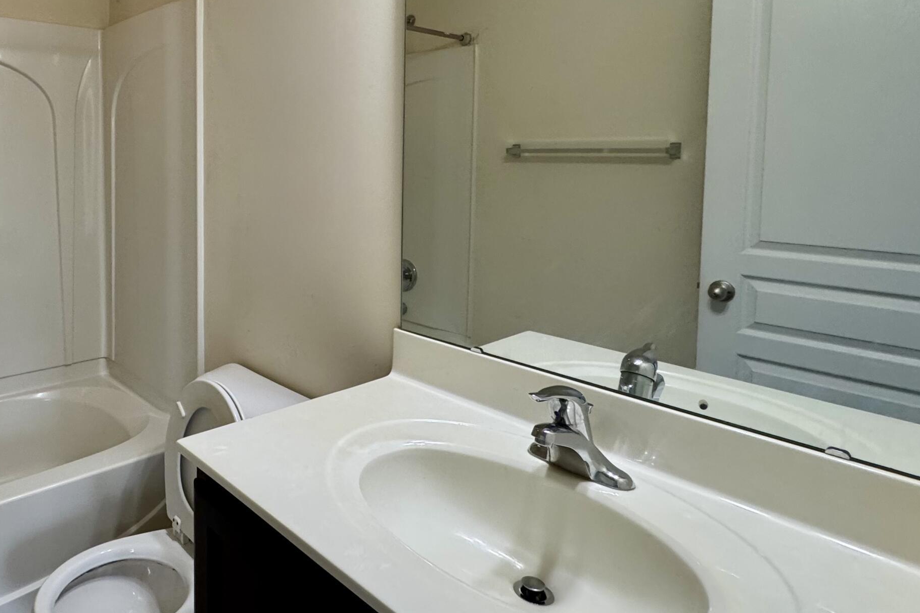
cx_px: 244
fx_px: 613
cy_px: 191
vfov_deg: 51.8
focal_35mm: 24
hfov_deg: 69.5
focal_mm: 2.22
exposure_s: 1/120
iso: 250
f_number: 2.2
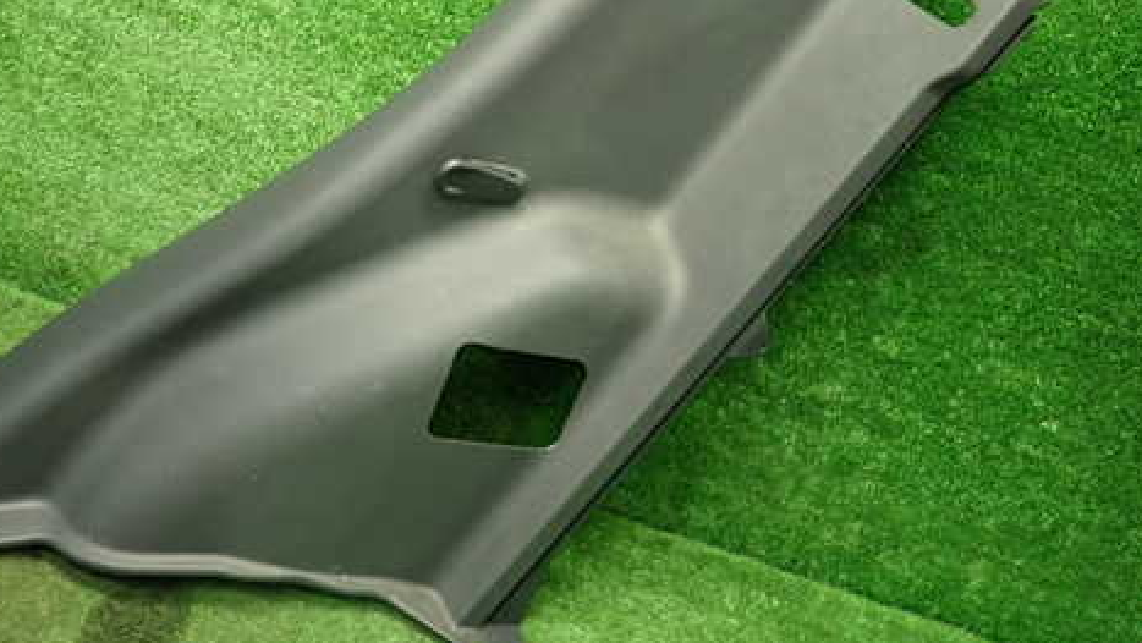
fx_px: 1060
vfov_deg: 33.4
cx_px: 462
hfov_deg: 56.2
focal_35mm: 35
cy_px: 213
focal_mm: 4.5
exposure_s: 1/30
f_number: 2
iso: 250
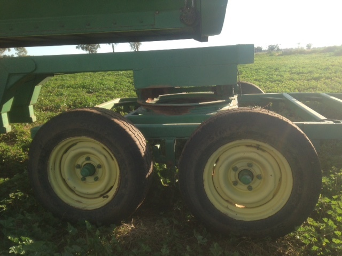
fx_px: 326
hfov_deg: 55.4
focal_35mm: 33
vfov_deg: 42.9
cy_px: 128
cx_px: 171
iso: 50
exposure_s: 1/596
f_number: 2.4
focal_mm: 4.12
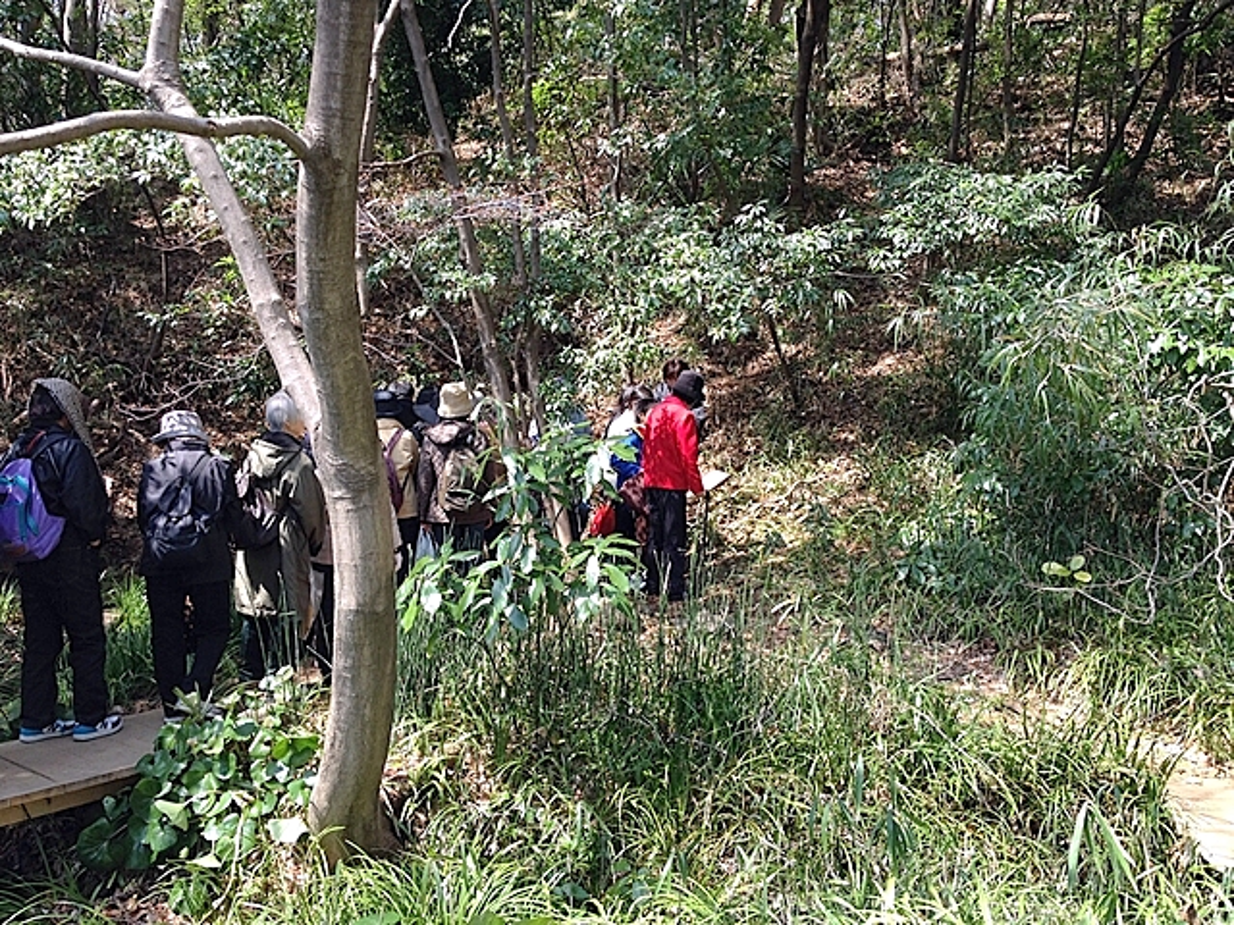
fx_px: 1248
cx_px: 617
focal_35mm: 35
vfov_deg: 40.7
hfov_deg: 52.6
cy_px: 462
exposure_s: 1/196
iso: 64
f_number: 2.4
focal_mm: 4.28
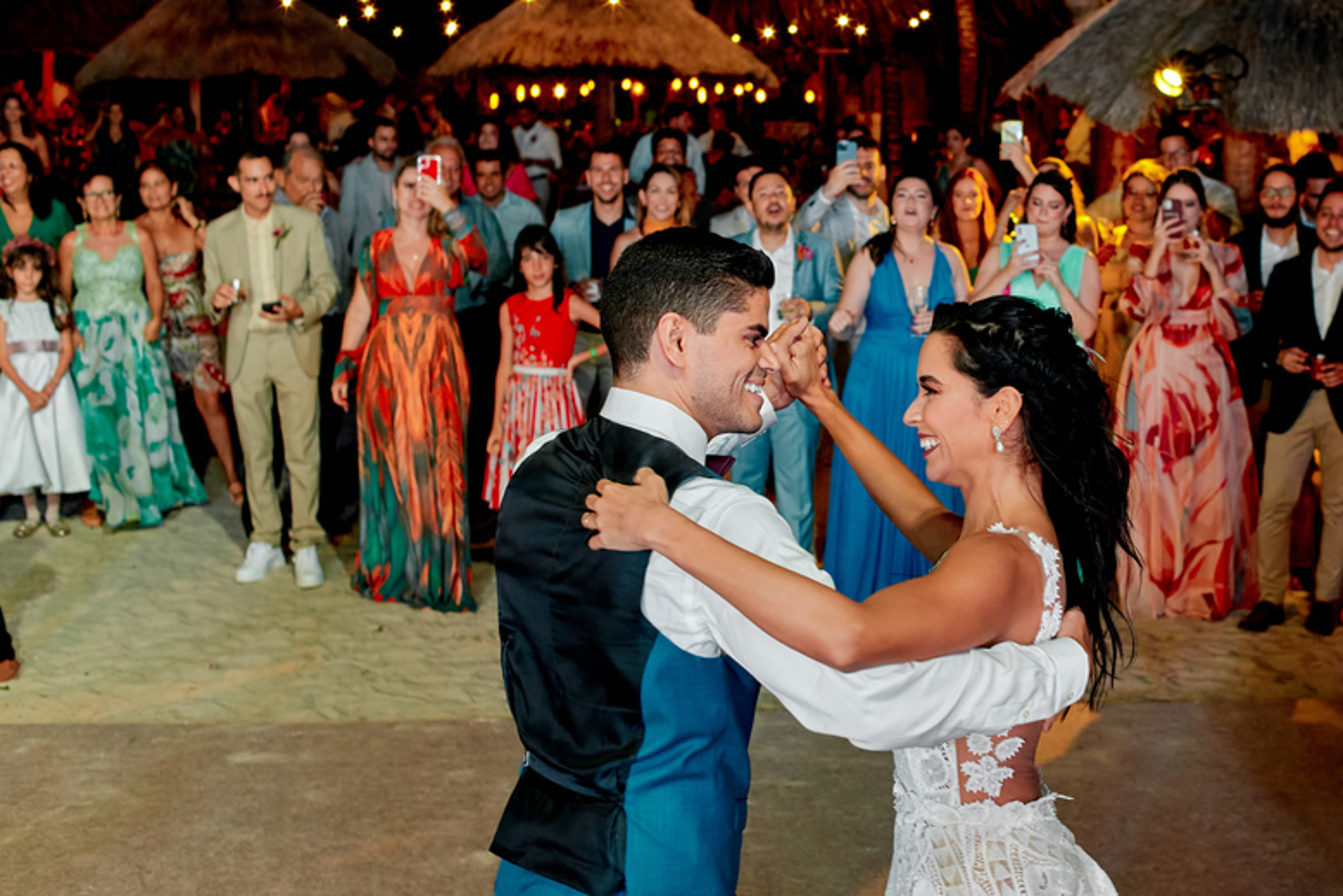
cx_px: 962
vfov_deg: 25.1
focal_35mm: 54
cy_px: 403
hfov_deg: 36.2
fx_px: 2015
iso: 1600
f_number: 4
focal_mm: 35
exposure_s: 1/160
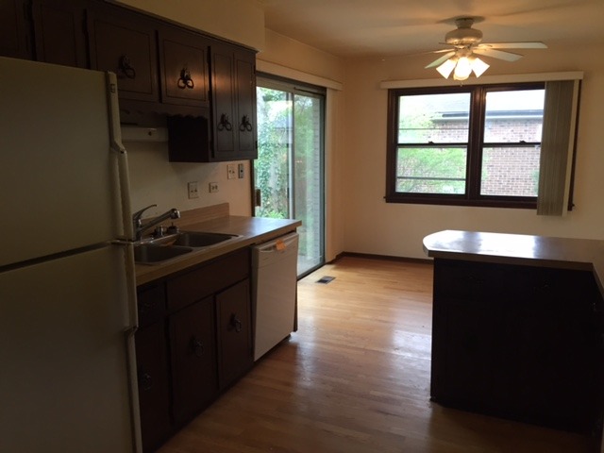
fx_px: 506
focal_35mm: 29
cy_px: 226
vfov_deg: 48.2
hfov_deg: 61.7
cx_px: 302
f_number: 2.2
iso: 40
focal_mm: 4.15
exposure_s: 1/30
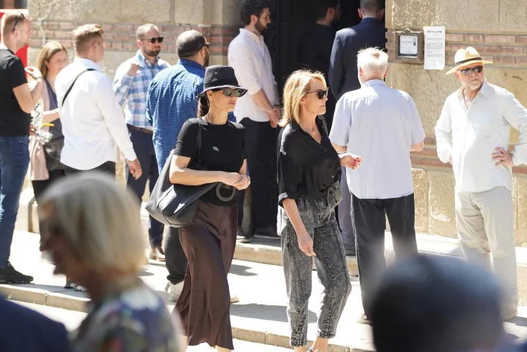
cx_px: 264
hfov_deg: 11.4
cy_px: 176
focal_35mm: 180
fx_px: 2635
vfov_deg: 7.6
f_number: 3.2
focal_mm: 120
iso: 2000
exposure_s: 1/3200
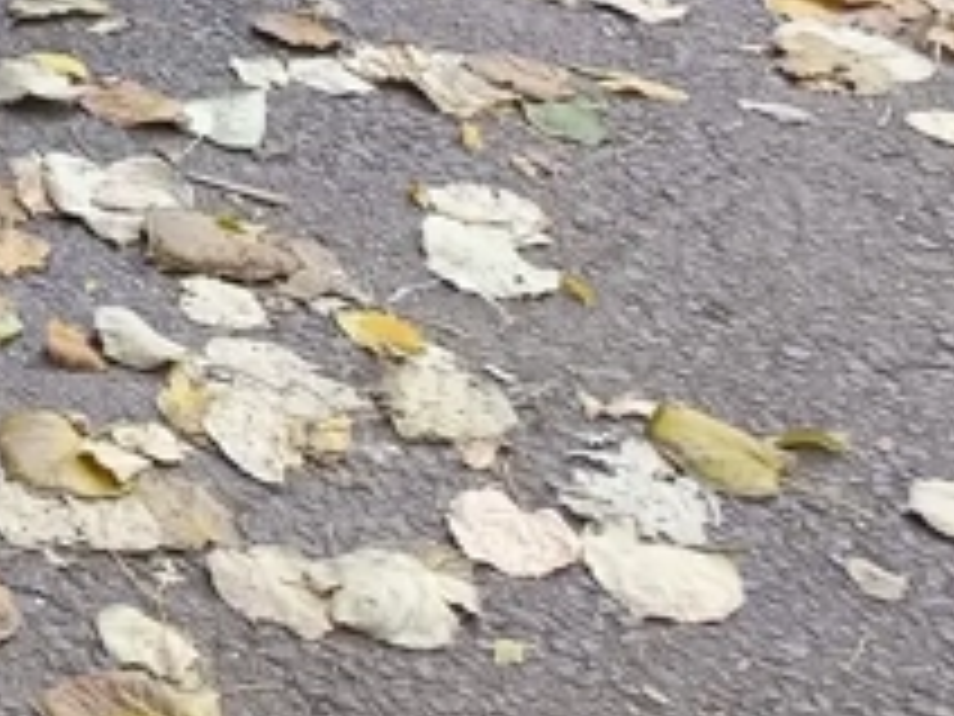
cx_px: -1264
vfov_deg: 12.1
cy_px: -545
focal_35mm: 113
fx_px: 3114
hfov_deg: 13.4
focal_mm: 5.31
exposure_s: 1/50
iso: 194
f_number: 1.7
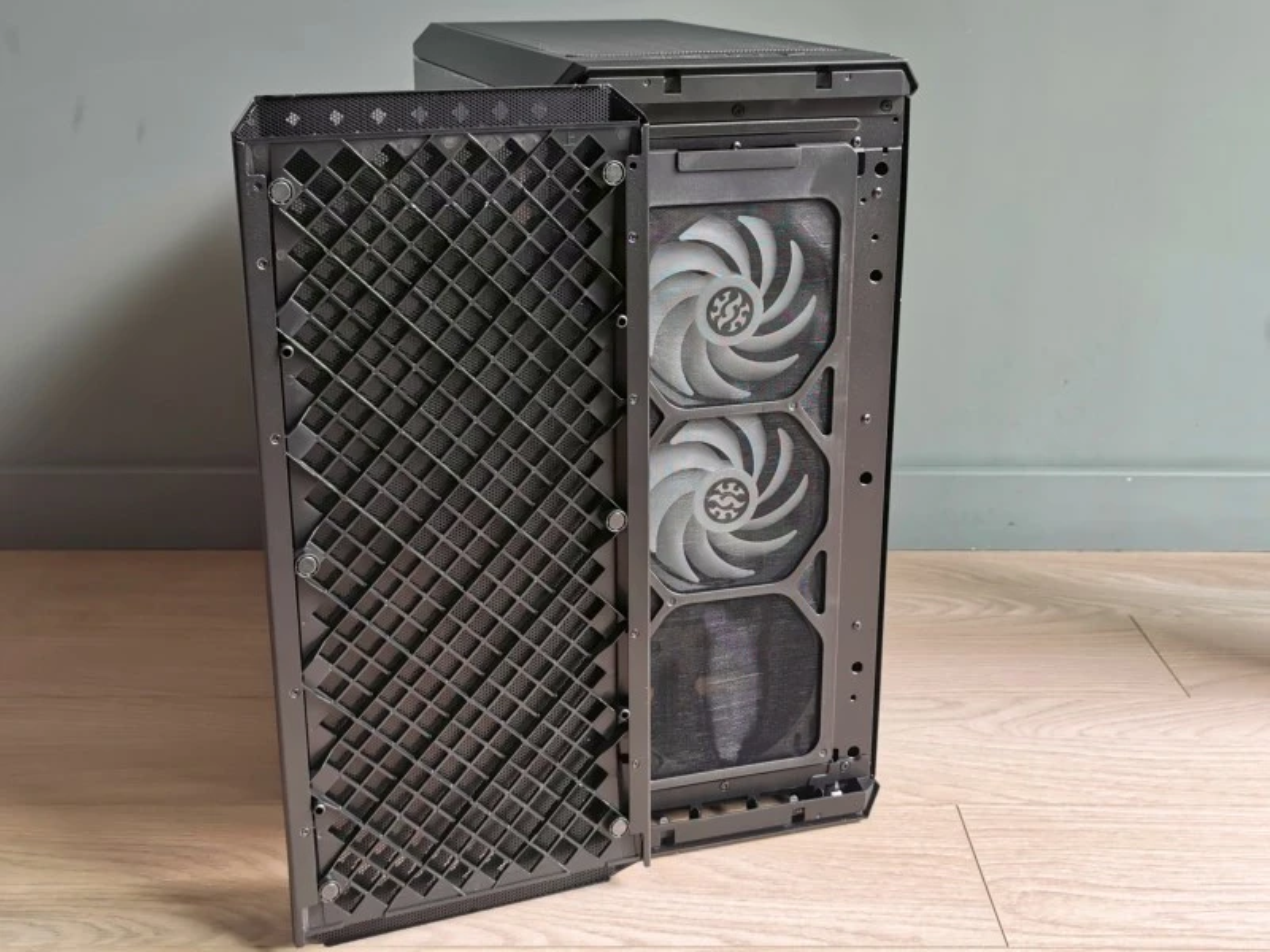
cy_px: 476
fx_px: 1578
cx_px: 635
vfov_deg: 33.6
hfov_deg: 43.9
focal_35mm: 43
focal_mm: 5.56
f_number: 1.6
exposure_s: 1/100
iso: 100
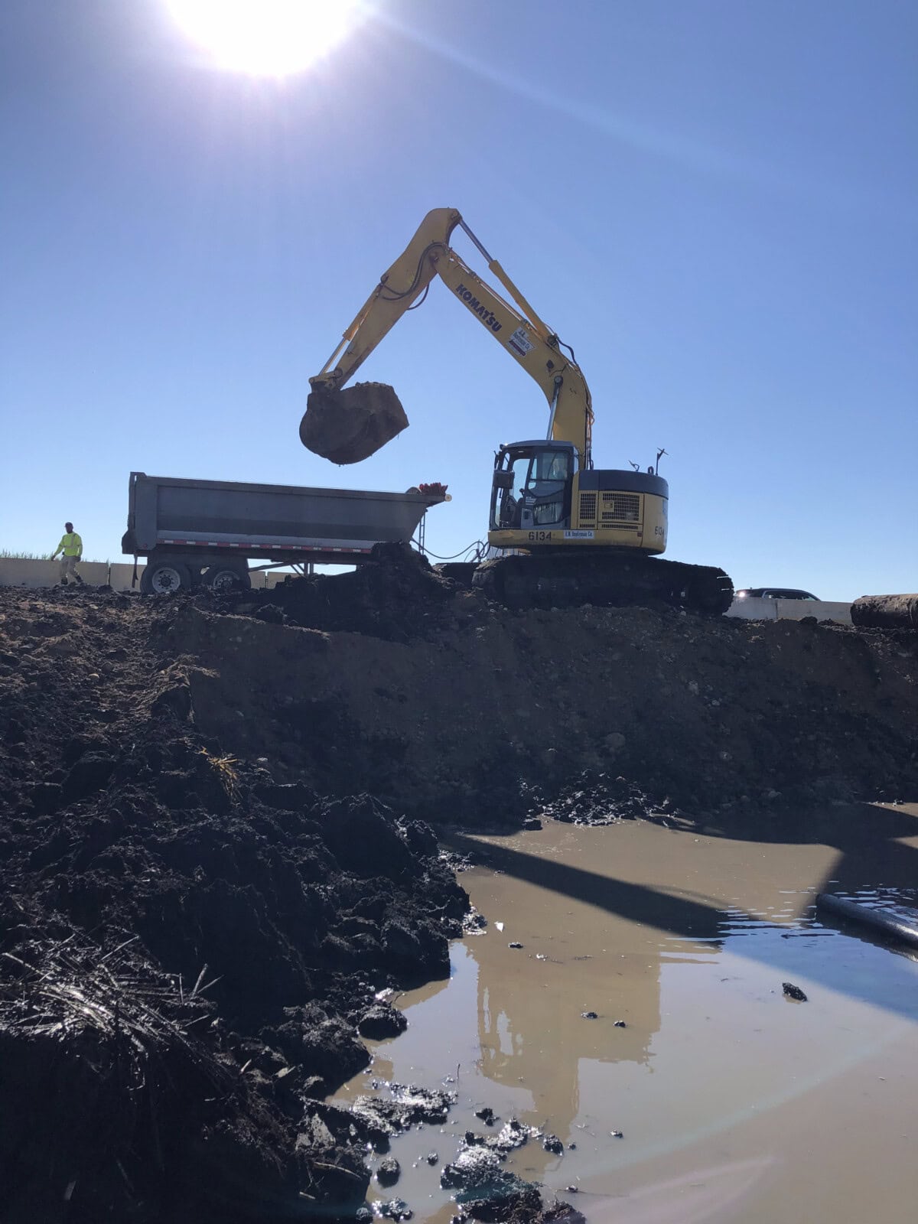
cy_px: 612
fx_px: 990
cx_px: 459
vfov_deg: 63.4
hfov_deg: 49.7
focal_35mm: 28
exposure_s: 1/2667
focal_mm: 4
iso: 20
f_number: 1.8
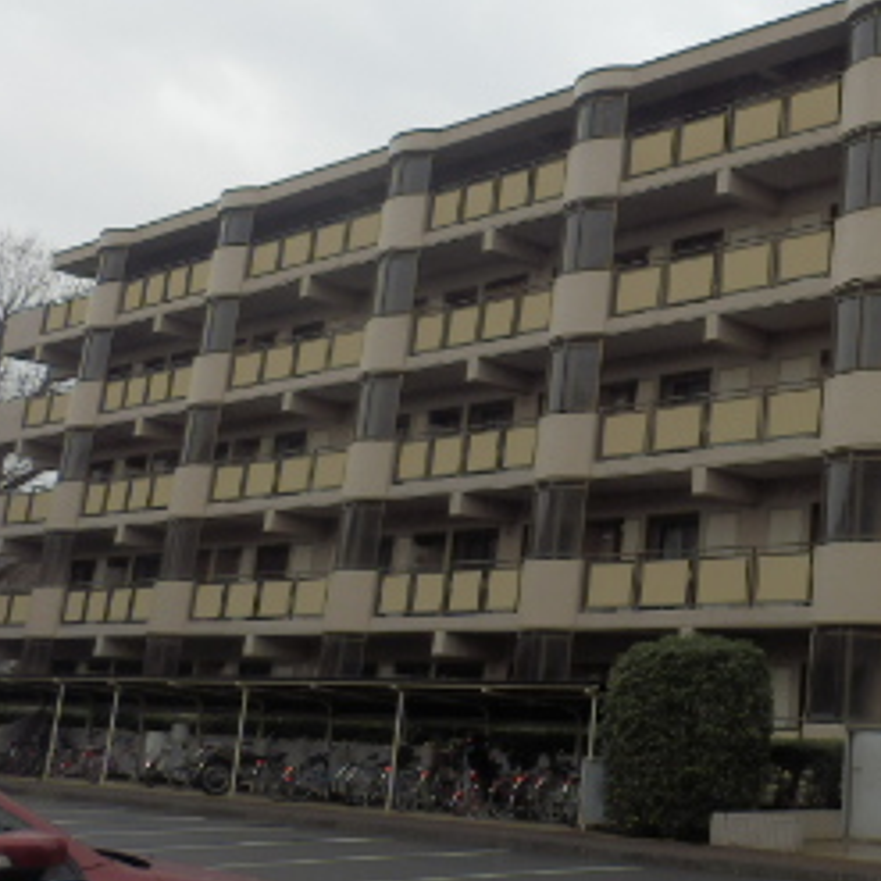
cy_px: 282
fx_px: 1584
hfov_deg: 28.3
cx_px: 963
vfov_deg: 30.8
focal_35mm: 55
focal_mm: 4.2
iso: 80
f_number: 3
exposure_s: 1/200
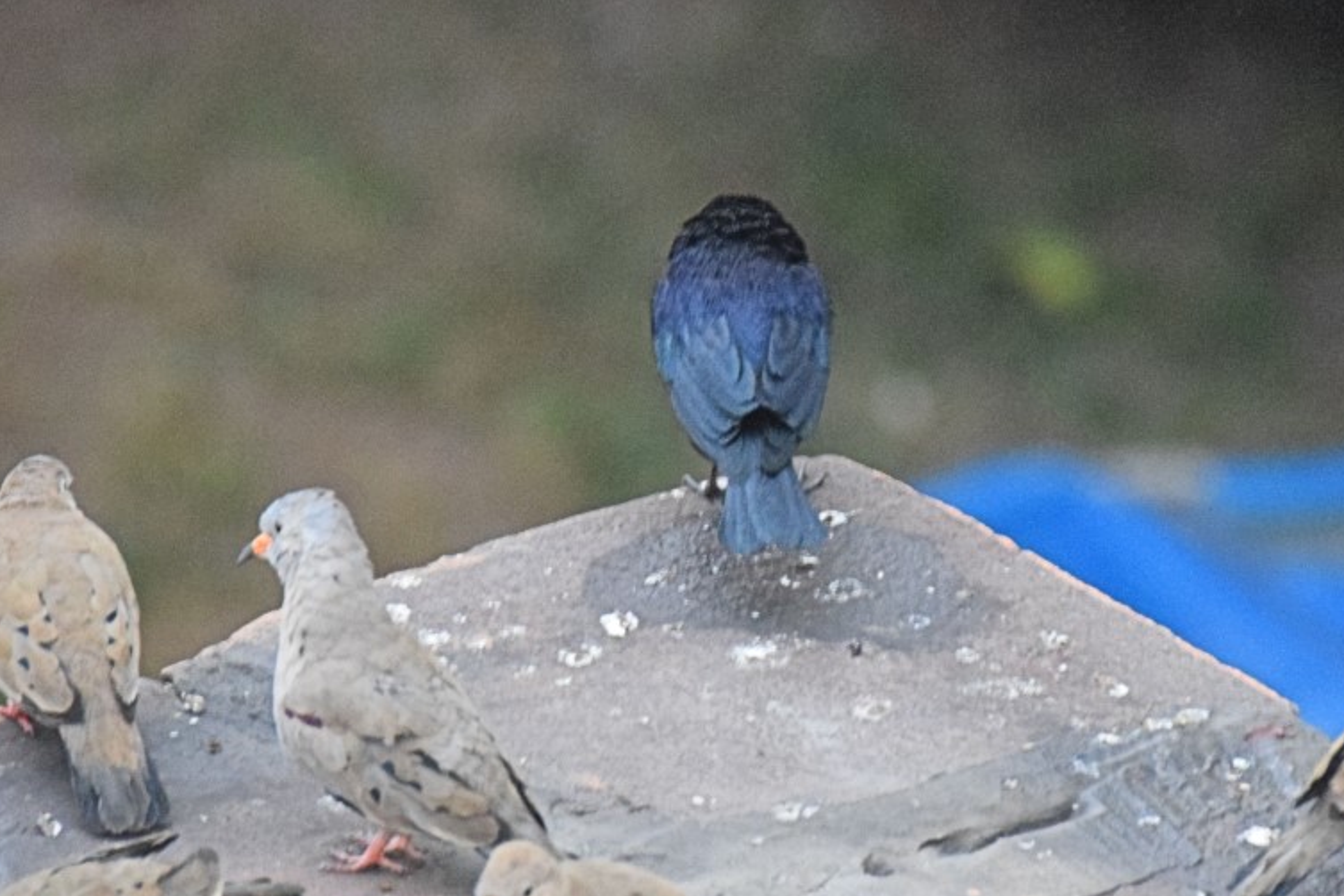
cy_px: 489
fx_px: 36136
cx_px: 732
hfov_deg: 2.1
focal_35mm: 968
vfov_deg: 1.4
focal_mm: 300
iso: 4000
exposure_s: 1/125
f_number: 5.6
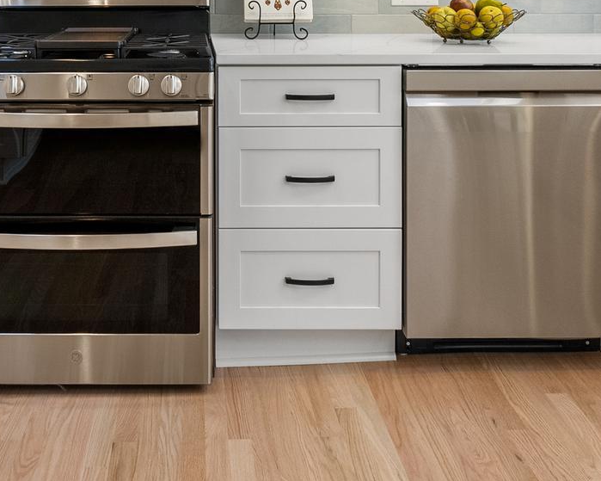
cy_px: -44
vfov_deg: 30.6
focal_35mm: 44
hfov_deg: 41.3
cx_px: 186
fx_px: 783
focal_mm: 16
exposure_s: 1/25
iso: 800
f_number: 8
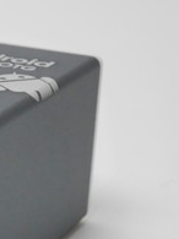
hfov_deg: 8.7
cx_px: -134
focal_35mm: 164
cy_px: 210
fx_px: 1132
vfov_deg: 12.0
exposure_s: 1/80
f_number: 8
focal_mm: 20
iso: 800
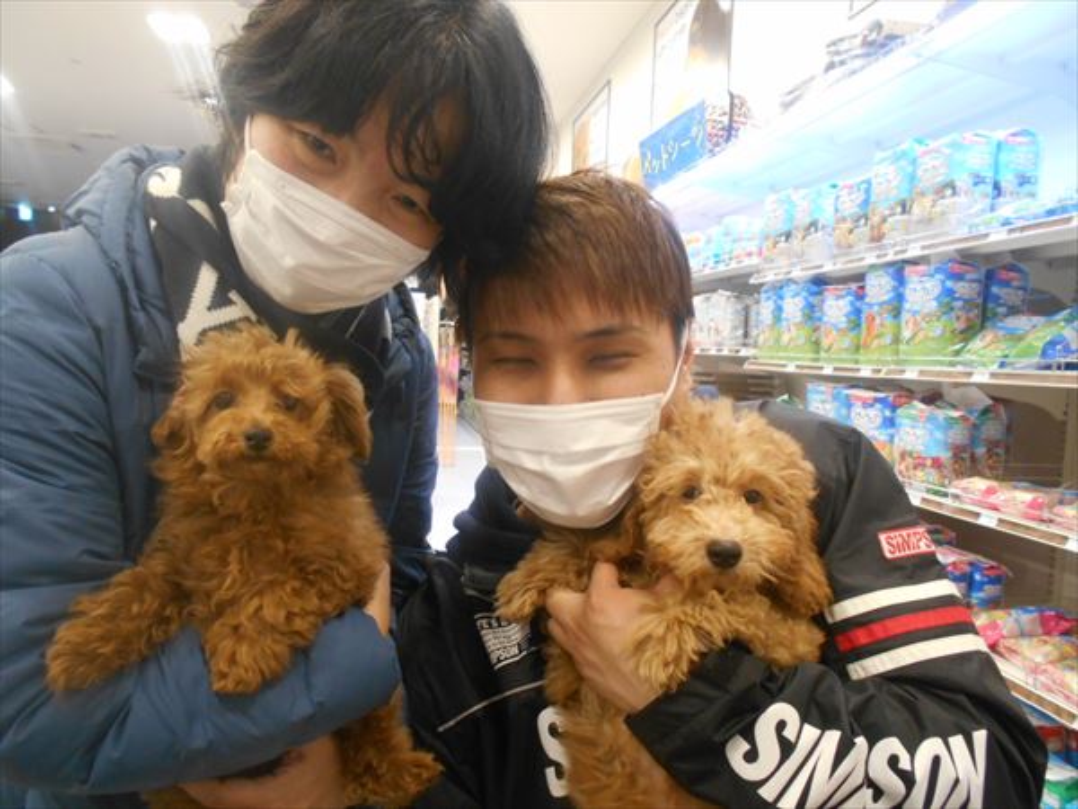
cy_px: 404
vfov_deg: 53.1
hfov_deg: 67.3
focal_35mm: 26
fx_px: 810
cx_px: 539
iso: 320
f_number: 3.2
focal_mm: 4.6
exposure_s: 1/30
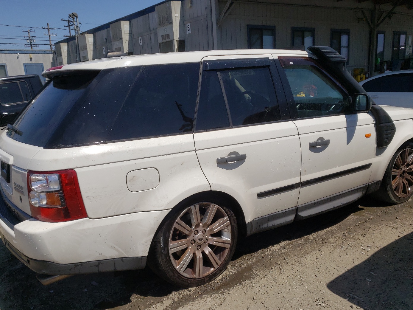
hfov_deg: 60.0
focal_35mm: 30
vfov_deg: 46.7
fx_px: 358
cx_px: 200
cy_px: 174
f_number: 1.5
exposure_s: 1/10000
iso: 50
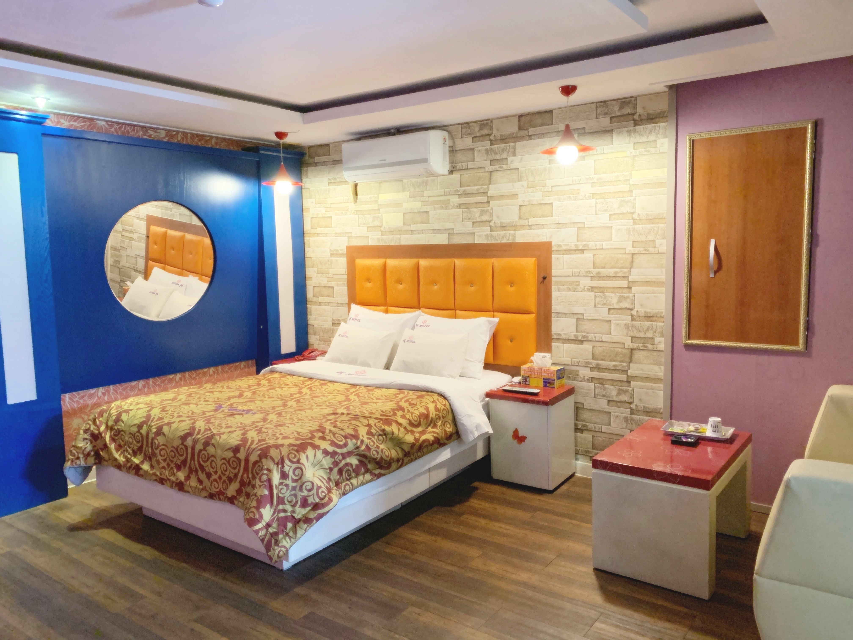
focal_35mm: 26
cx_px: 426
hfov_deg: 67.3
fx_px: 641
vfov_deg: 53.1
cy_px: 320
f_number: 1.8
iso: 400
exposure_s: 1/40
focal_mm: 4.25
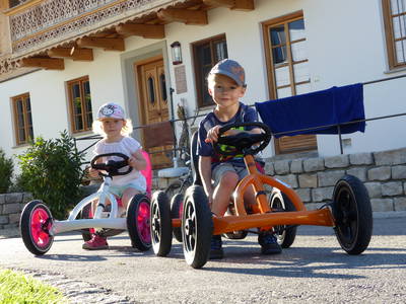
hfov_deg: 27.0
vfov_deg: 20.4
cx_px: 203
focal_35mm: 72
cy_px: 152
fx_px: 844
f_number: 4
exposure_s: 1/160
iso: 100
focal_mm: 13
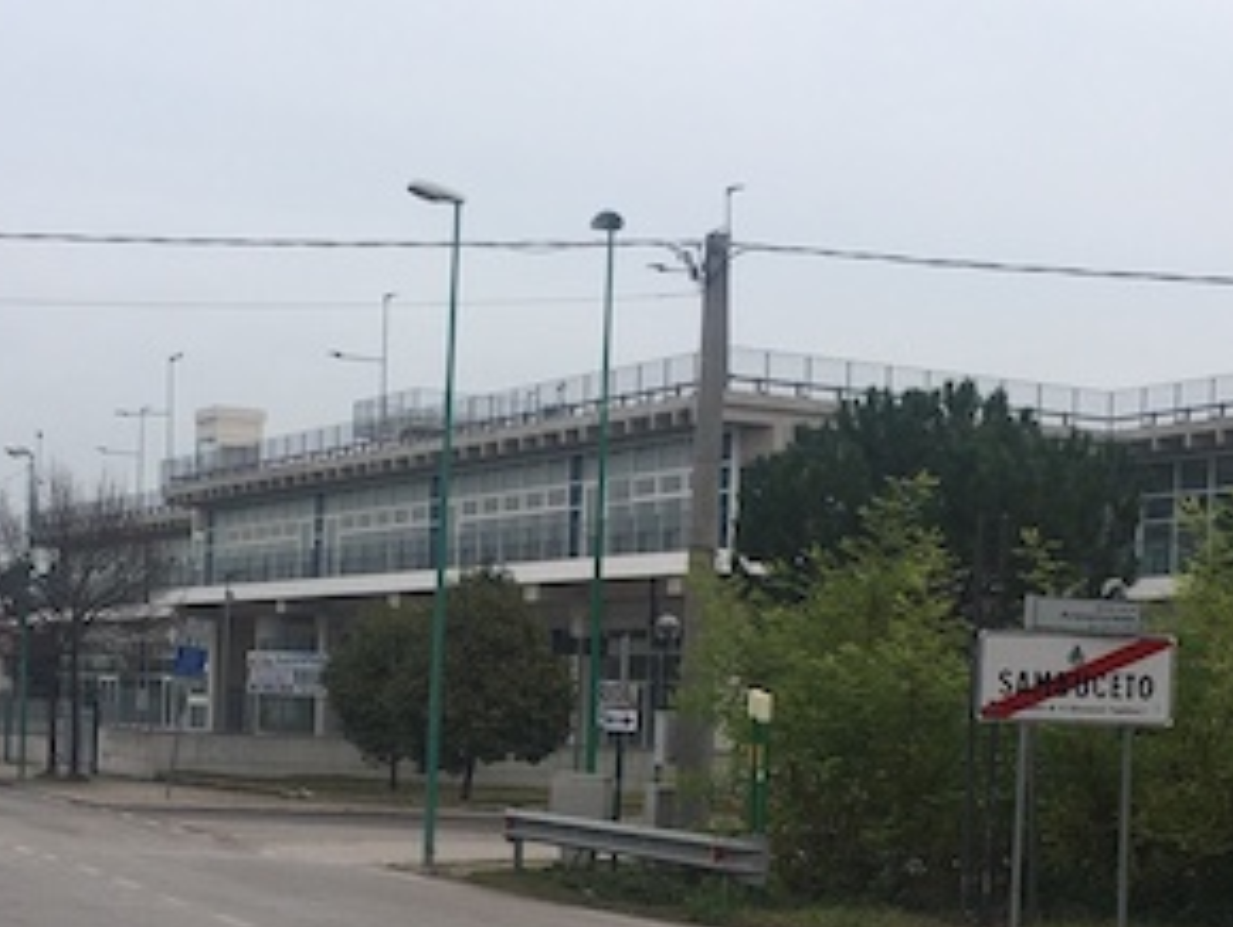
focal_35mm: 65
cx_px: 502
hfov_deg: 29.7
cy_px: 761
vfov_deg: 22.3
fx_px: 2317
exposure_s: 1/578
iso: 25
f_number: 2.2
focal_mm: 4.15
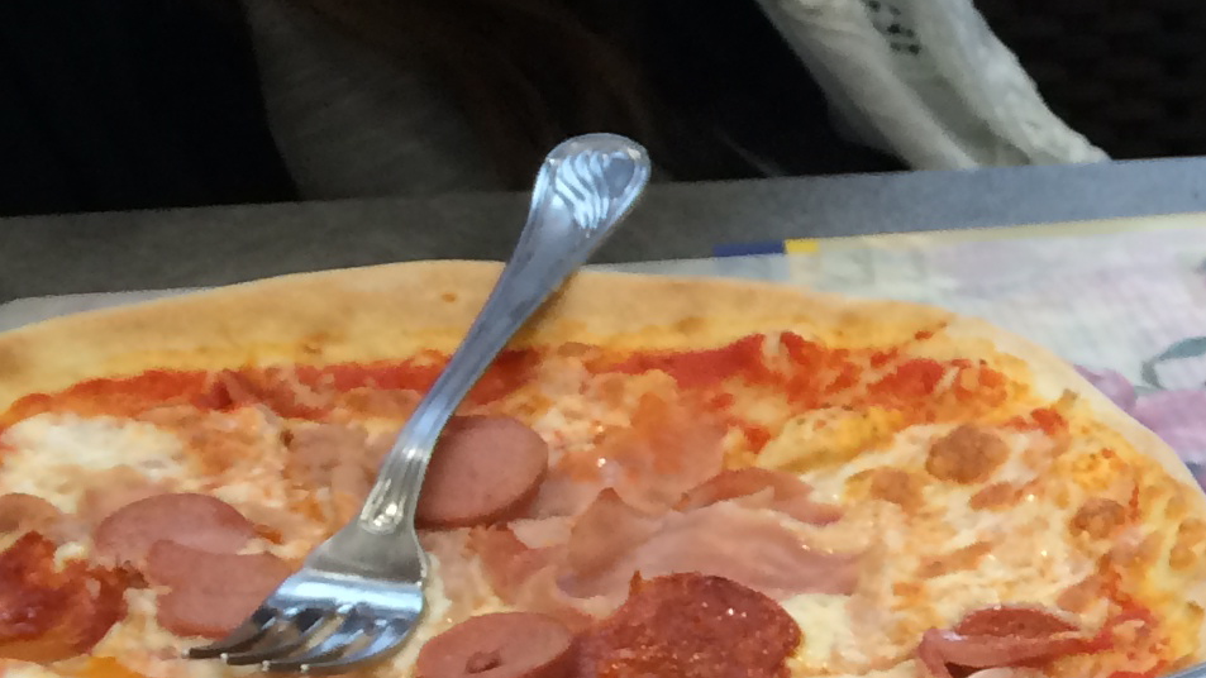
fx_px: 3581
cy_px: 444
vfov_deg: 10.8
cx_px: 1741
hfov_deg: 17.4
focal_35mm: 112
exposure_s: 1/33
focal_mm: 4.12
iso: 40
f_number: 2.2
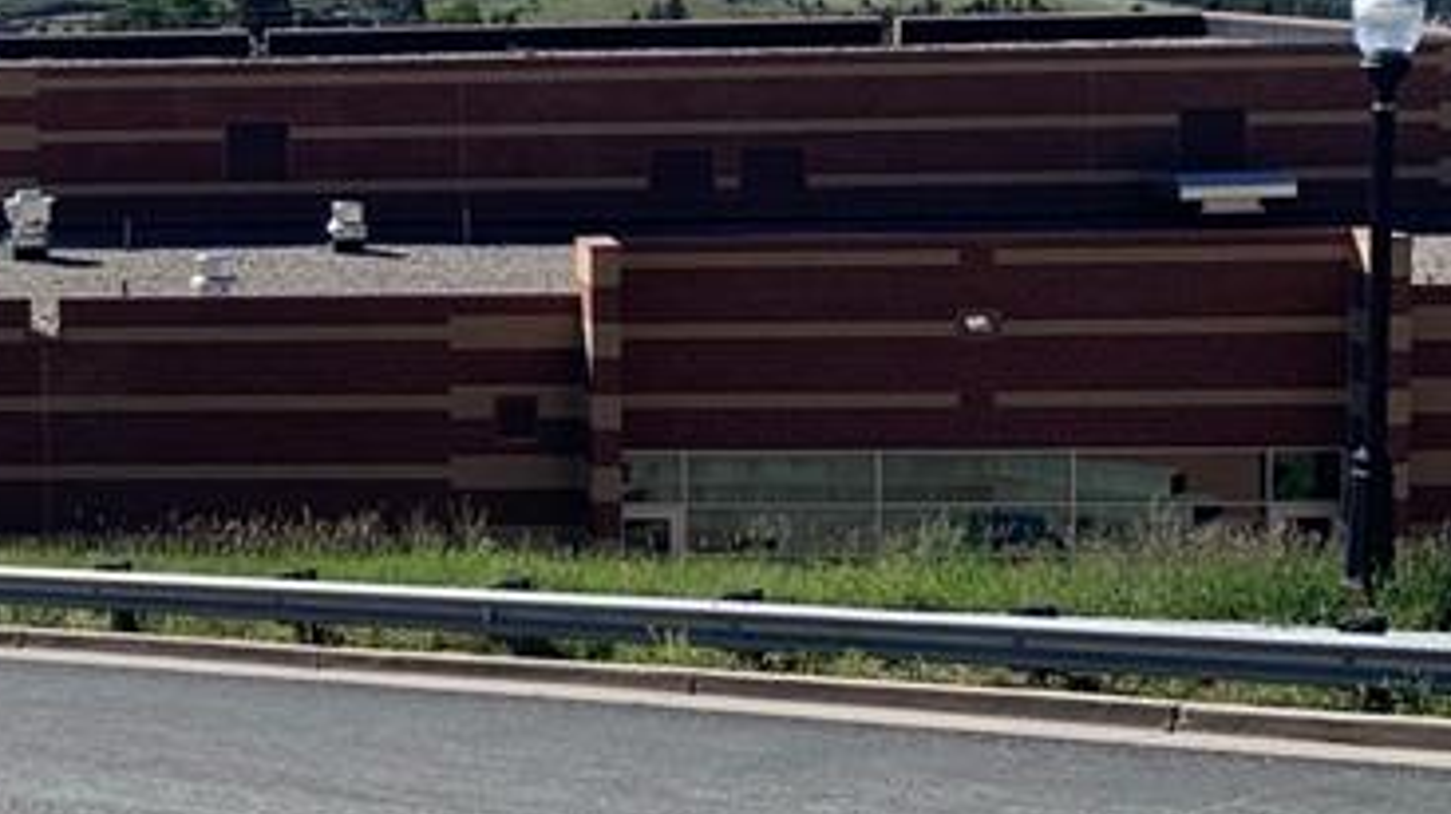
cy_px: 144
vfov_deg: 15.2
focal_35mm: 79
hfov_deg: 24.8
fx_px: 3038
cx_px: -190
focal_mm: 4.25
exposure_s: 1/3185
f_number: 1.8
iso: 25
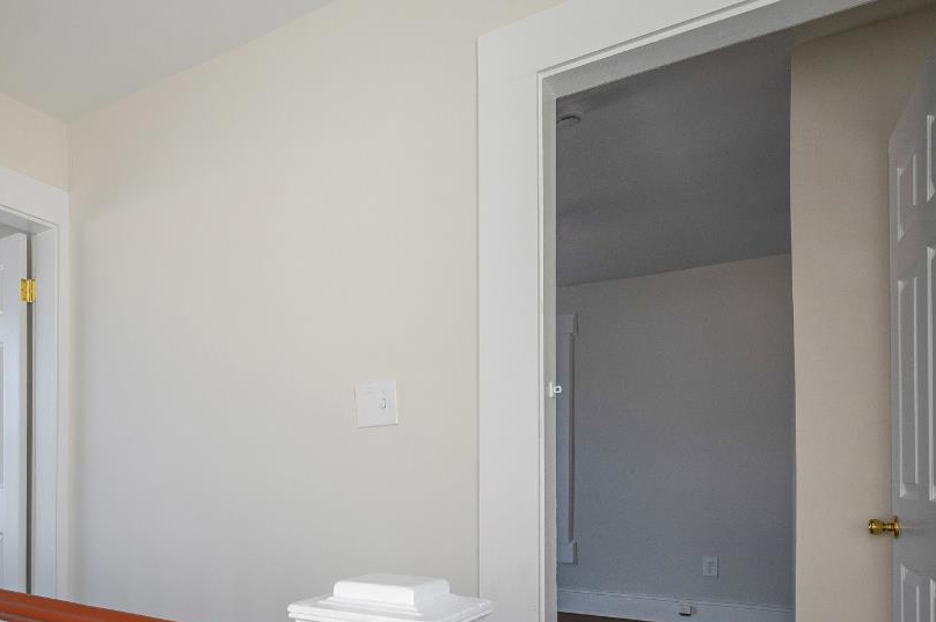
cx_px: 246
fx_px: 675
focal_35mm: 26
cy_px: 466
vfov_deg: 47.6
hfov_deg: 65.6
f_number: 8
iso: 400
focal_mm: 14
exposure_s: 1/100
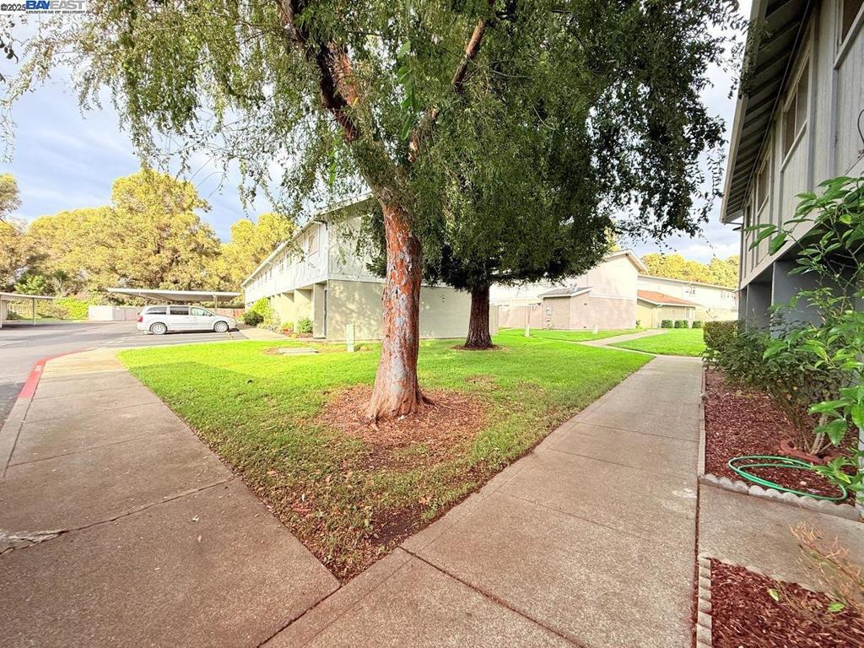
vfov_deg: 85.7
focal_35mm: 14
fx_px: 349
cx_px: 432
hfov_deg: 102.1
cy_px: 324
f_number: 2.2
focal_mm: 2.22
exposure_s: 1/301
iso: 64
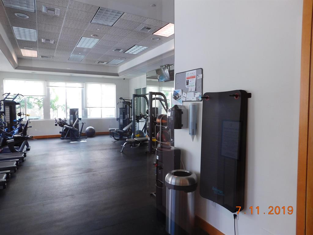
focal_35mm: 23
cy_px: 118
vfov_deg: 58.9
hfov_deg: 73.9
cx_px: 156
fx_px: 208
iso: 125
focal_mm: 4
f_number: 3
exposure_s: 1/40
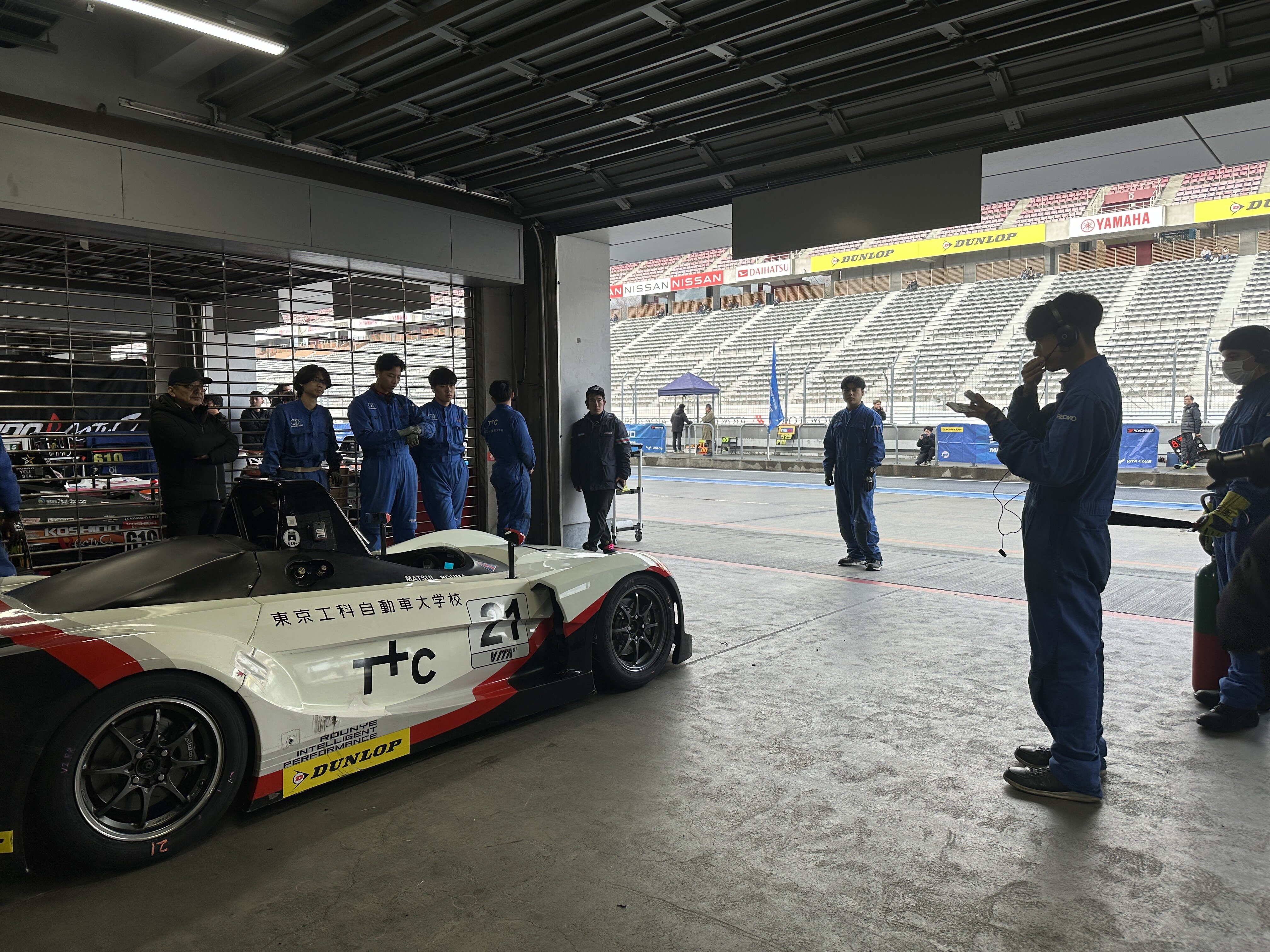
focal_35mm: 24
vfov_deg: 56.8
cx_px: 635
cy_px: 476
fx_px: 881
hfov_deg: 71.6
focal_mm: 6.86
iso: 80
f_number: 1.78
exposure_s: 1/642
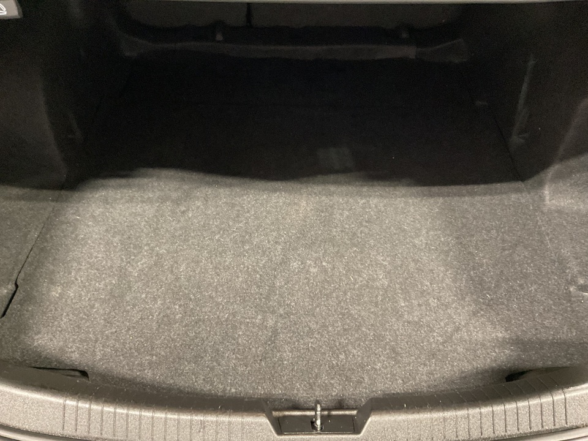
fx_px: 493
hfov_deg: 61.7
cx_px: 294
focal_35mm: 29
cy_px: 220
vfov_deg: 48.2
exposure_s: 1/30
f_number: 1.8
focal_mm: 3
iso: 500
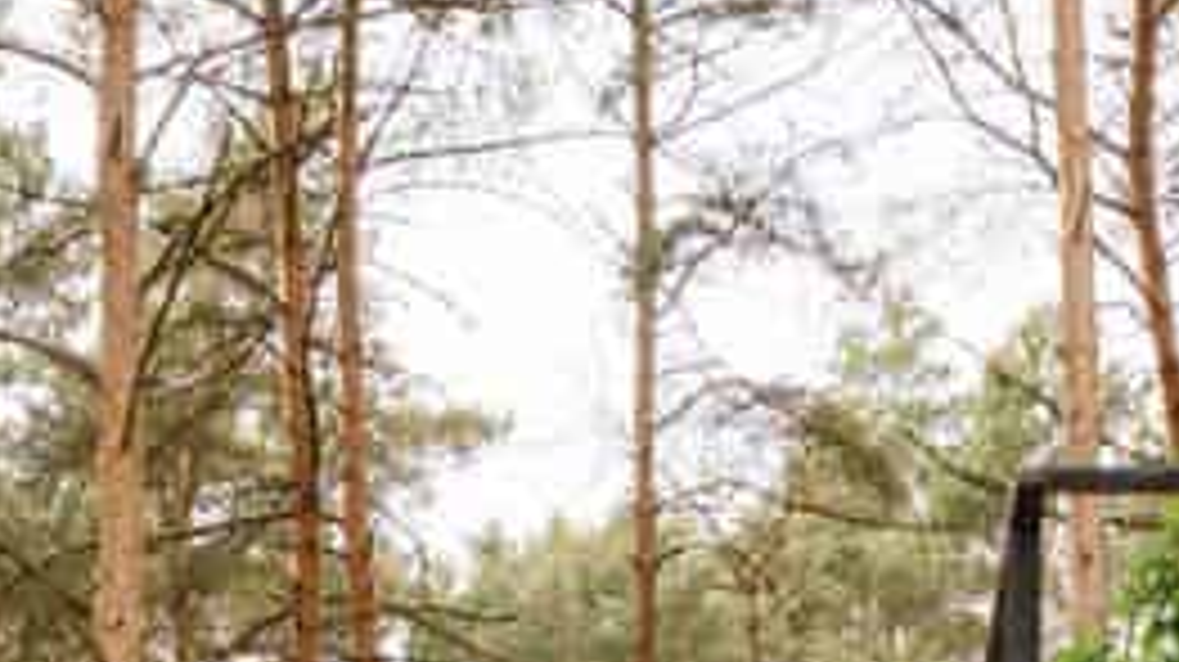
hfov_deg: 22.1
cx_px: 832
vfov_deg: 10.3
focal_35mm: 96
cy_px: 1761
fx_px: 2999
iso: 200
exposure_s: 1/60
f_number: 11
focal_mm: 16
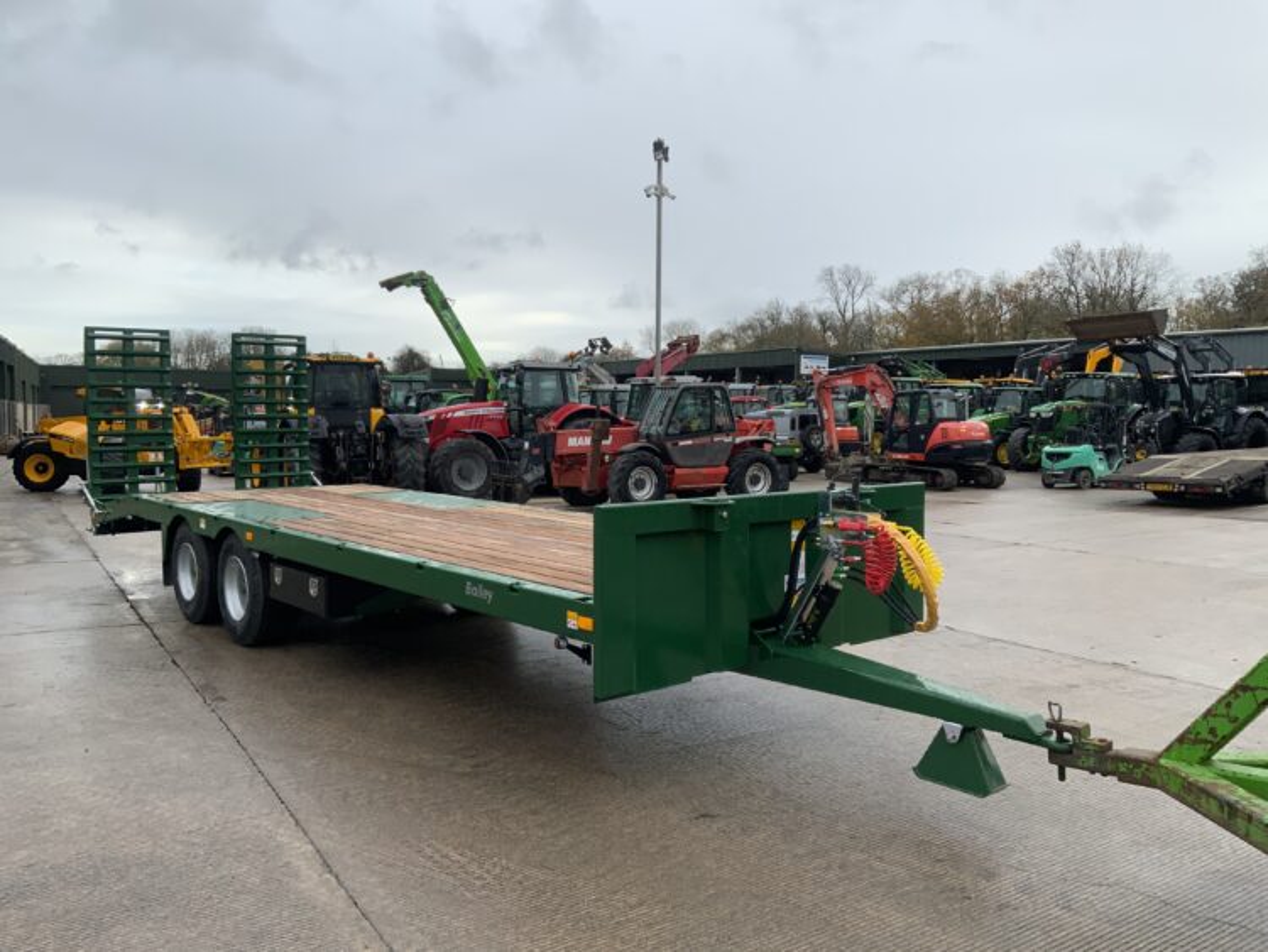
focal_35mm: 29
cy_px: 476
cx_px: 634
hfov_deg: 61.6
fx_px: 1063
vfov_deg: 48.3
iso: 16
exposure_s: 1/478
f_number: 1.8
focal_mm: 3
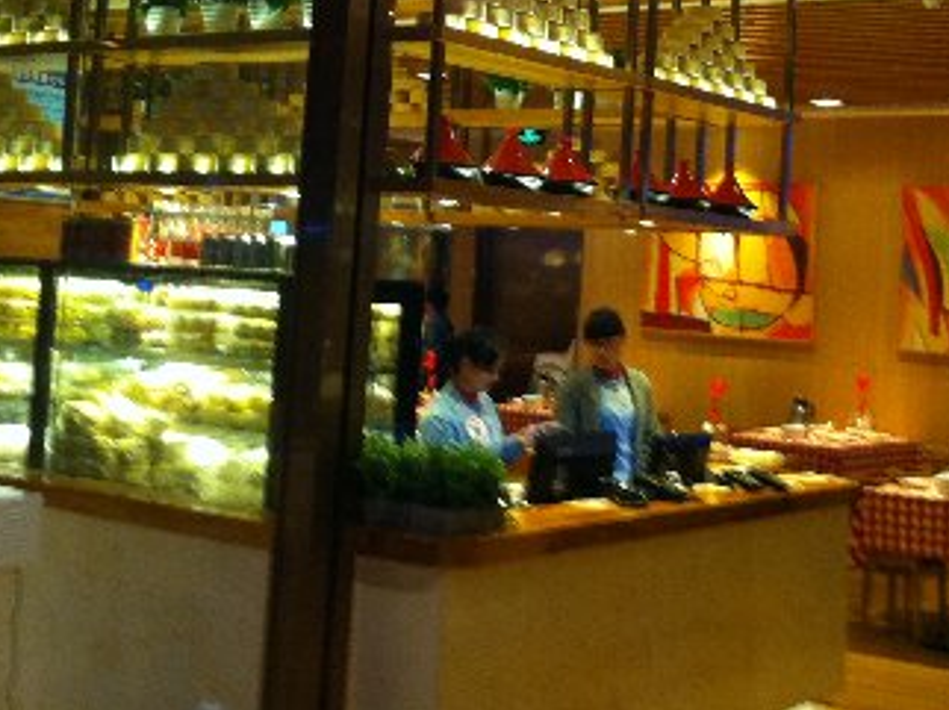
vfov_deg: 22.6
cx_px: 470
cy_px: 138
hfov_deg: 30.3
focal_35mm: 64
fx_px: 1753
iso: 125
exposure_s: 1/15
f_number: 2.8
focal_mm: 3.85
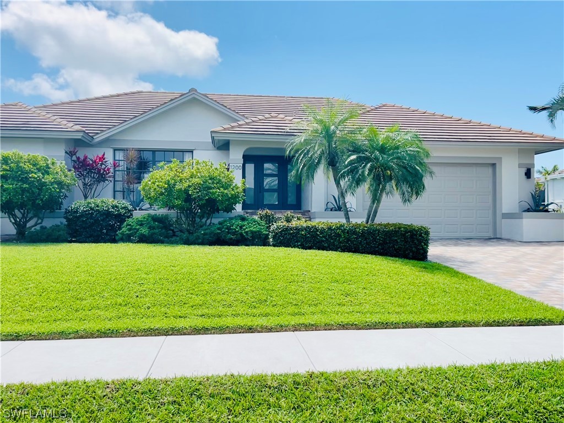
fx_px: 424
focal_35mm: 26
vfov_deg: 53.1
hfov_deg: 67.3
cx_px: 282
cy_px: 212
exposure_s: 1/3559
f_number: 1.6
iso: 32
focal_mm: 5.1
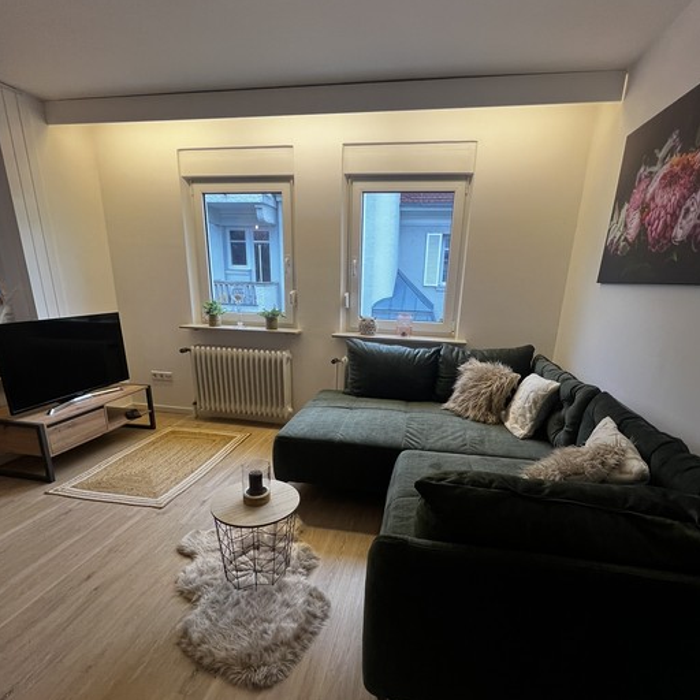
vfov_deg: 86.7
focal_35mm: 16
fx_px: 366
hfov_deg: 87.4
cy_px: 405
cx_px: 360
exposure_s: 1/100
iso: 160
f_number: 1.8
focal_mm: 1.57
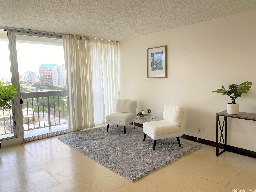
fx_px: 192
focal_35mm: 26
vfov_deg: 53.1
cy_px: 96
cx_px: 128
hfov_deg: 67.3
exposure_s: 1/120
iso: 64
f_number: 1.8
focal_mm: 4.25
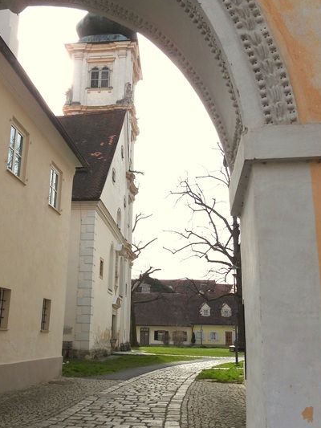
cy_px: 214
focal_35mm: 36
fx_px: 445
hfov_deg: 39.4
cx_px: 123
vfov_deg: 51.3
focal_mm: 4.3
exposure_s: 1/1600
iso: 100
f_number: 2.8
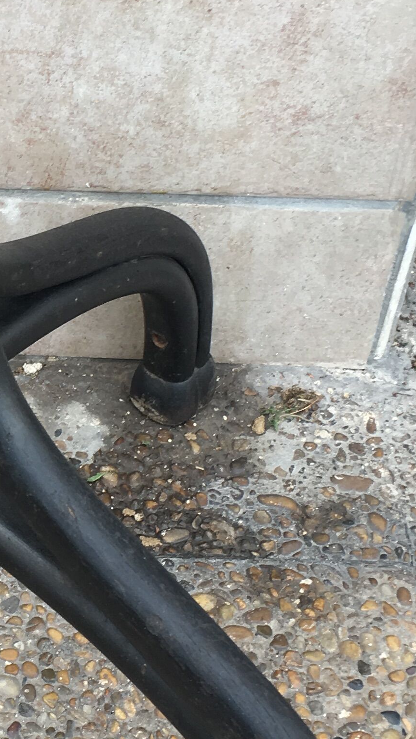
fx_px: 1628
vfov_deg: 25.6
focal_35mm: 83
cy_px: 410
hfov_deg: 14.0
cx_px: -114
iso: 25
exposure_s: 1/143
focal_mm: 4.15
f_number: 2.2
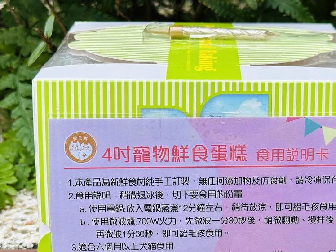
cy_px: 156
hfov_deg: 25.3
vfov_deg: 19.1
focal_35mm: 77
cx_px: 208
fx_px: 747
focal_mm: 6.86
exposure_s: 1/167
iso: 50
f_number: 1.78
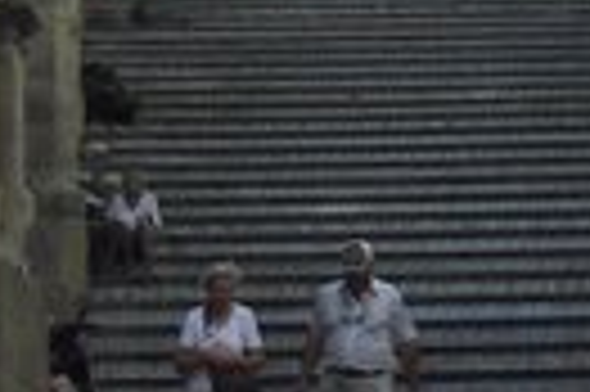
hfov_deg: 8.5
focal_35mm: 242
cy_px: -77
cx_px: 446
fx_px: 3961
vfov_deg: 5.6
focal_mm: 6.2
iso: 100
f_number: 8
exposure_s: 1/200
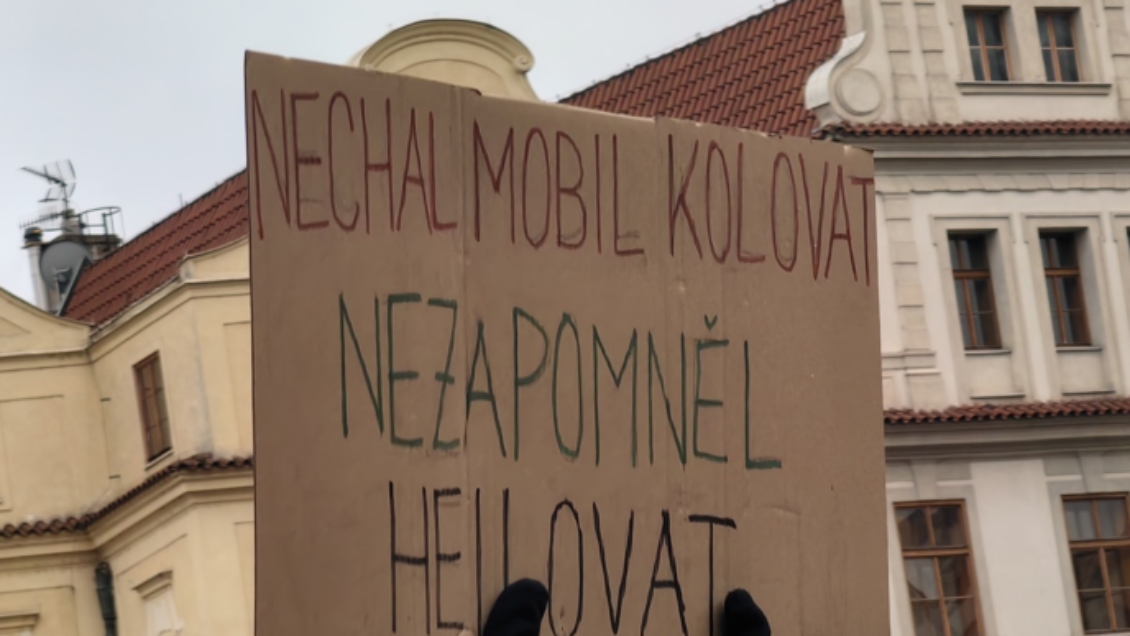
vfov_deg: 5.7
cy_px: 330
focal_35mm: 212
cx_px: 565
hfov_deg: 10.2
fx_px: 6352
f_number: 3.5
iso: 250
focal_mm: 16.85
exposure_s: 1/33.6
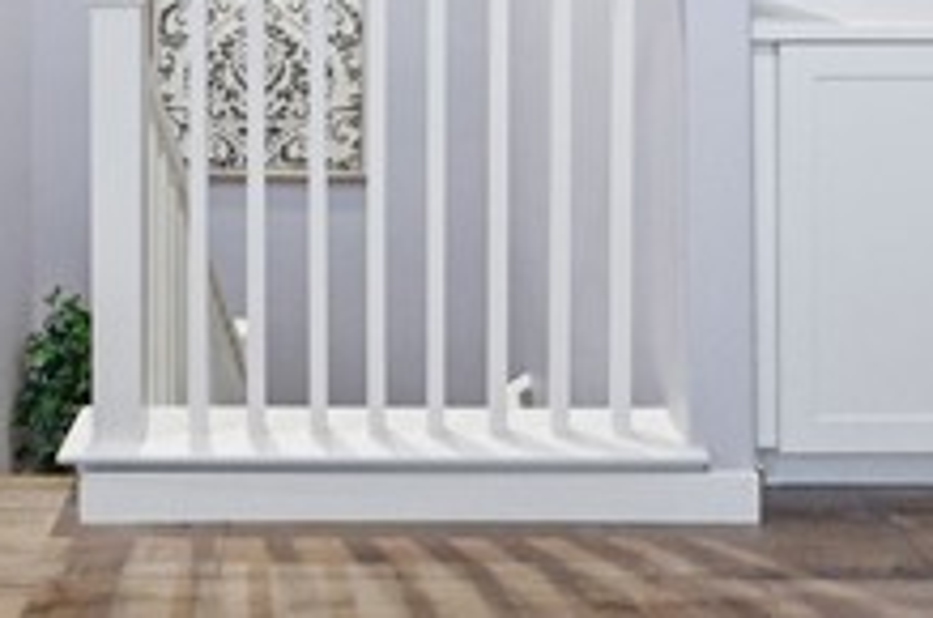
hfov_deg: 47.2
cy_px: -94
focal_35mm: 41
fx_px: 1060
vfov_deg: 28.8
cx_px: 362
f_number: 5
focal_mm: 14
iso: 2000
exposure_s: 1/250
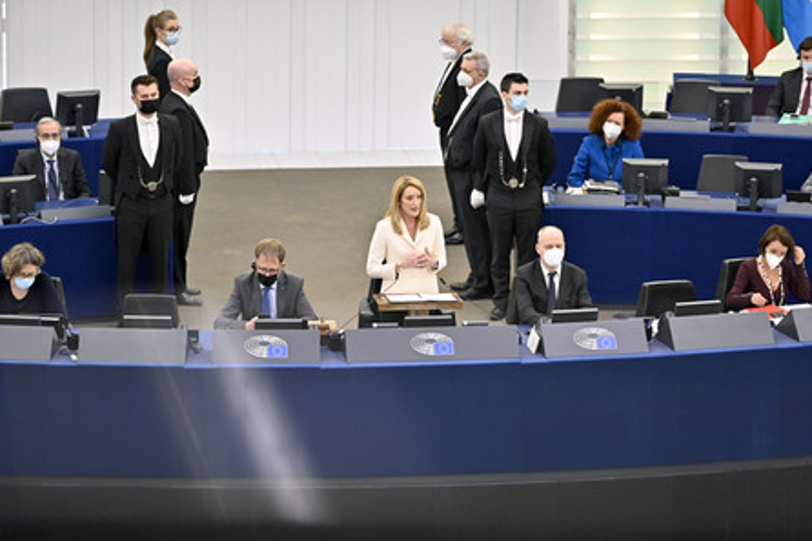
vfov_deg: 6.8
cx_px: 405
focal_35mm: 202
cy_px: 271
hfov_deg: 10.2
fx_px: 4554
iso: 1000
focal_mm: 200
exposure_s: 1/250
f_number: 2.8
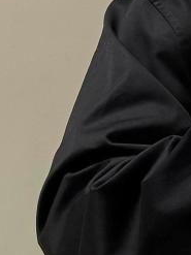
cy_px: -63
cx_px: 342
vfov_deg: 13.6
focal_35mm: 140
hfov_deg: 10.0
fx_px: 1031
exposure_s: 1/63
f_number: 1.78
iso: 200
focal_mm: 6.76
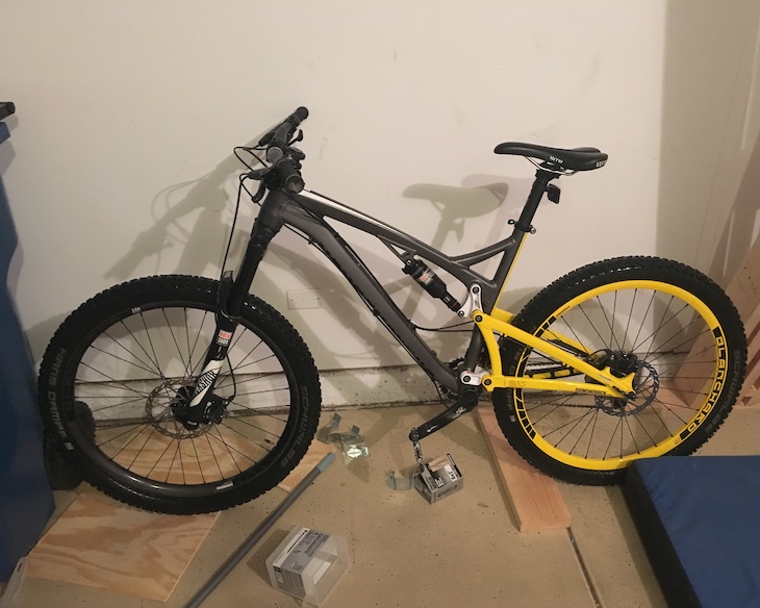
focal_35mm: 31
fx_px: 697
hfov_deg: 57.1
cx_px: 404
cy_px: 309
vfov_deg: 47.1
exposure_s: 1/15
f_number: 2.2
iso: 400
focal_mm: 4.15
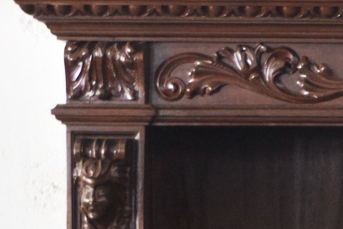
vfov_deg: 6.4
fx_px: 2039
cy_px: 266
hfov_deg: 9.0
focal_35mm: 214
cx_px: 714
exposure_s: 1/60
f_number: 4
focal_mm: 30.63
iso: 1600
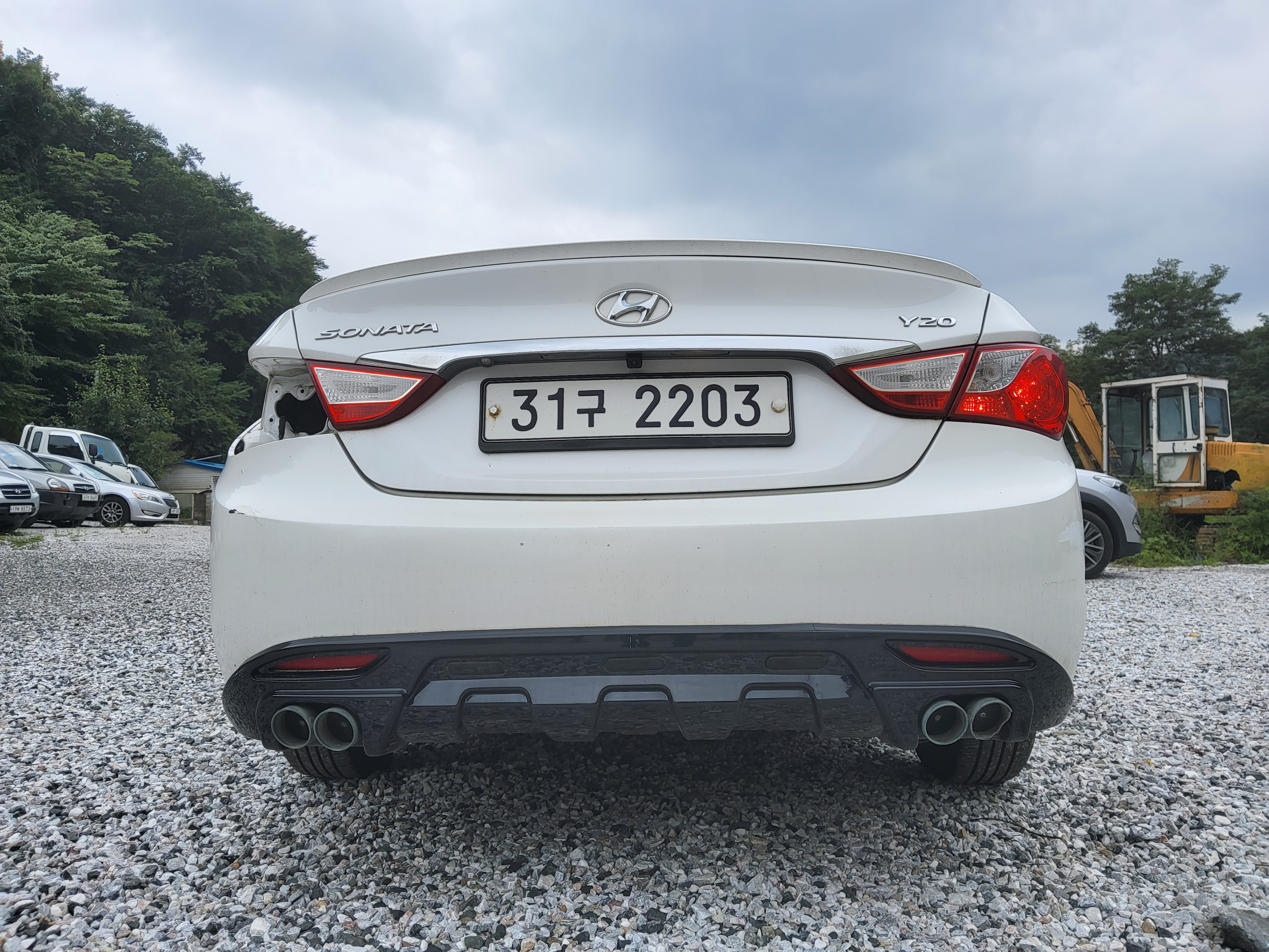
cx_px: 634
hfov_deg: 67.3
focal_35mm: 26
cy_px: 476
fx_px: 953
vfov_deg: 53.1
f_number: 1.8
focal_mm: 3.98
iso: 12
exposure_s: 1/334
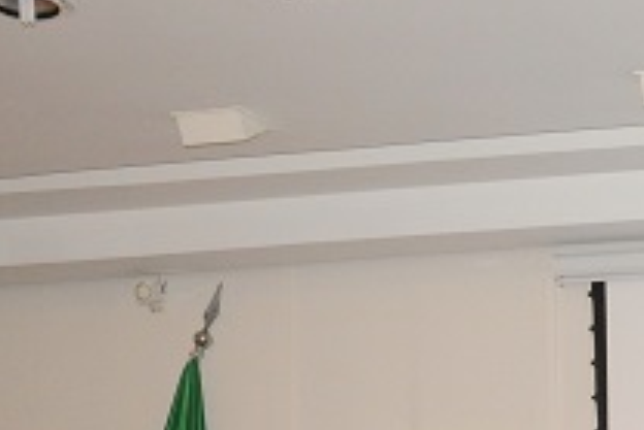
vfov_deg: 15.2
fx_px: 1486
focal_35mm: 83
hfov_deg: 21.8
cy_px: 647
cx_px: 861
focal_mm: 18
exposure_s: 1/100
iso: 2000
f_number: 5
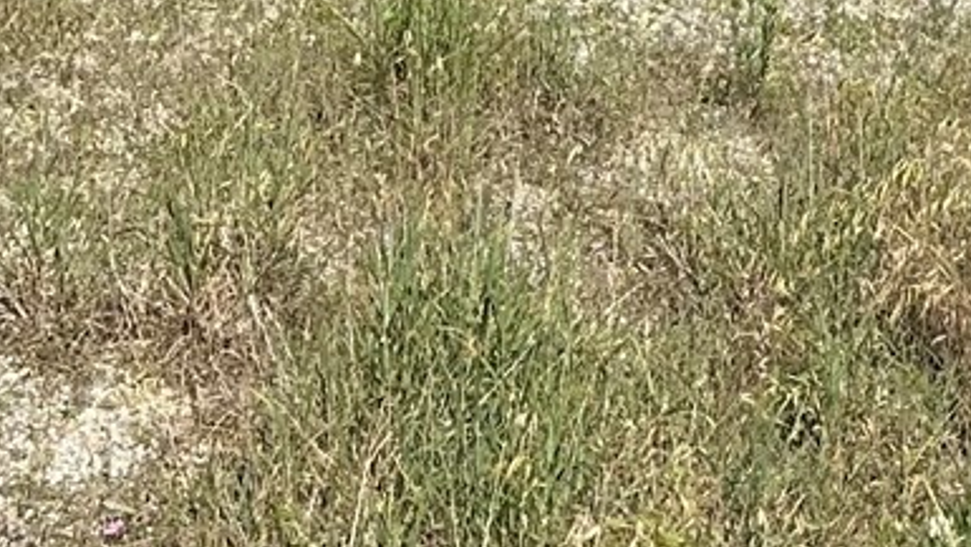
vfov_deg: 8.0
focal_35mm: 139
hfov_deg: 14.4
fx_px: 3581
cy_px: -814
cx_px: 1443
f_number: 1.78
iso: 80
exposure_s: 1/4184
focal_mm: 6.86
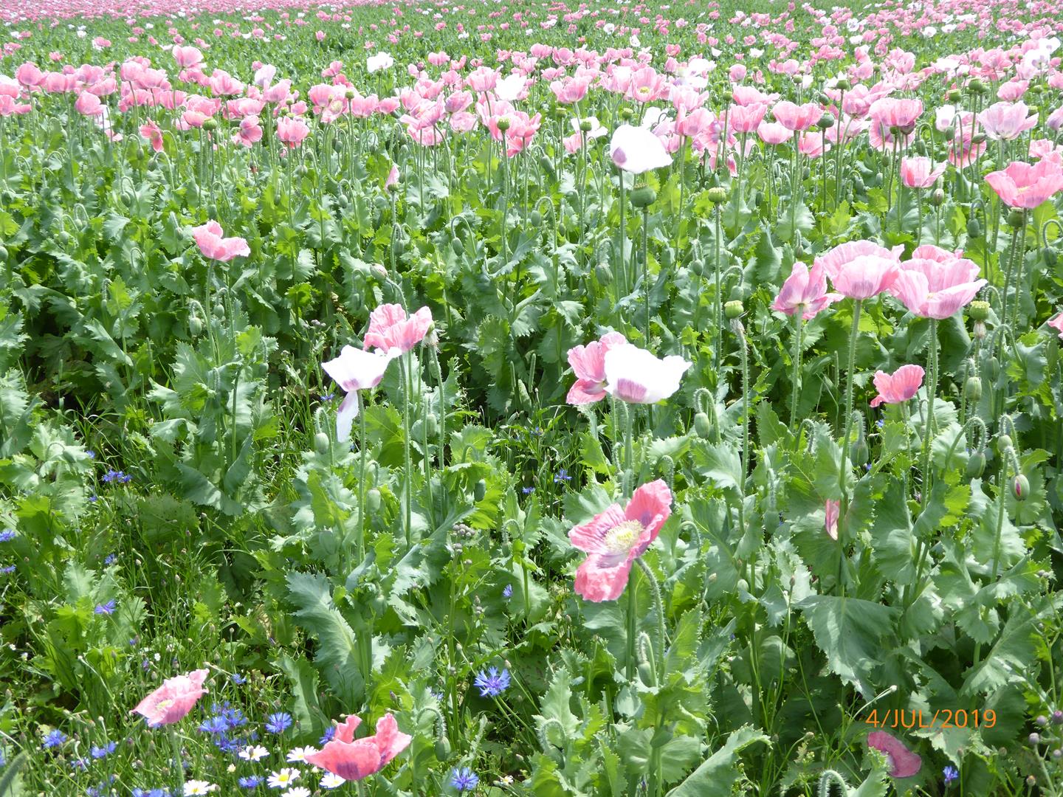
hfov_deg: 42.9
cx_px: 532
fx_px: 1351
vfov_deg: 32.9
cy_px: 398
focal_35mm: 44
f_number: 3.9
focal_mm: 7.8
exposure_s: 1/250
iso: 100
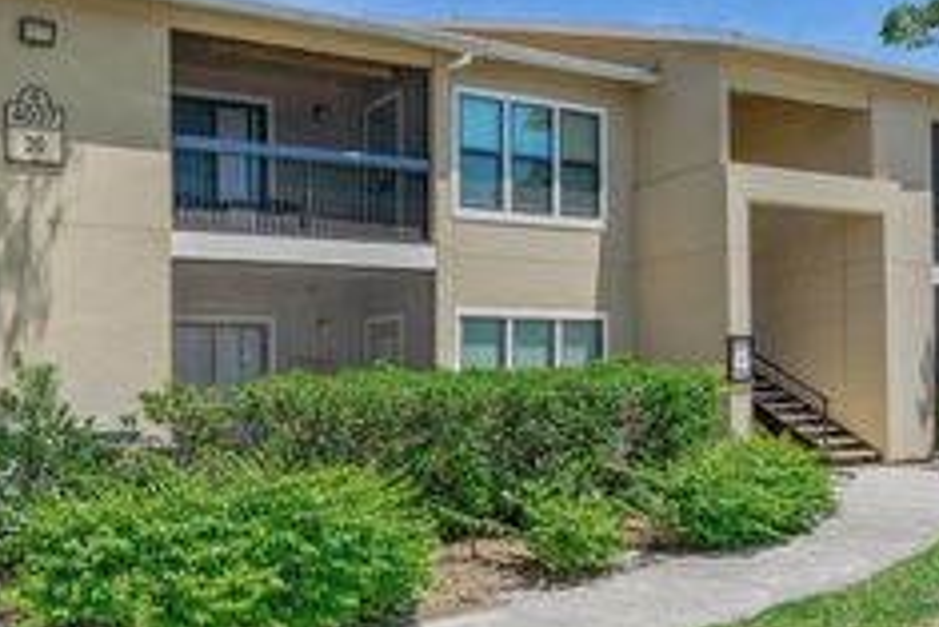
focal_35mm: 34
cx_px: 248
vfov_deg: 38.9
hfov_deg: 53.5
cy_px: 345
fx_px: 887
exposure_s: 1/320
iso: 100
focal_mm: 16
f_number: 6.3
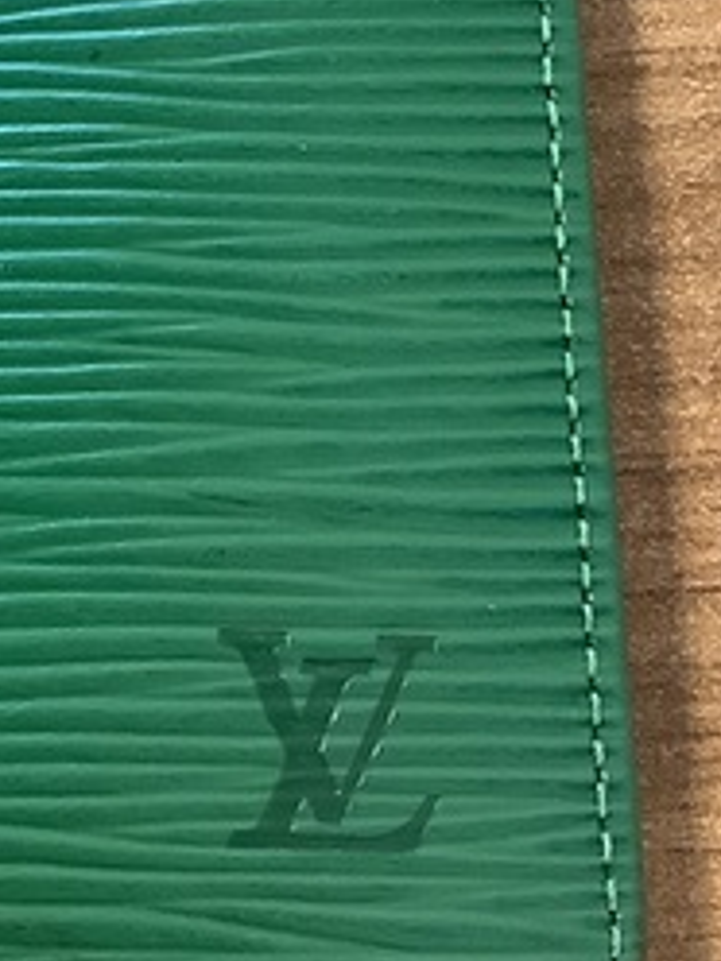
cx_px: -260
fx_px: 2499
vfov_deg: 21.5
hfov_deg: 15.5
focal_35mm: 90
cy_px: 202
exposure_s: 1/50
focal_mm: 3.3
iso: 400
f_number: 2.4
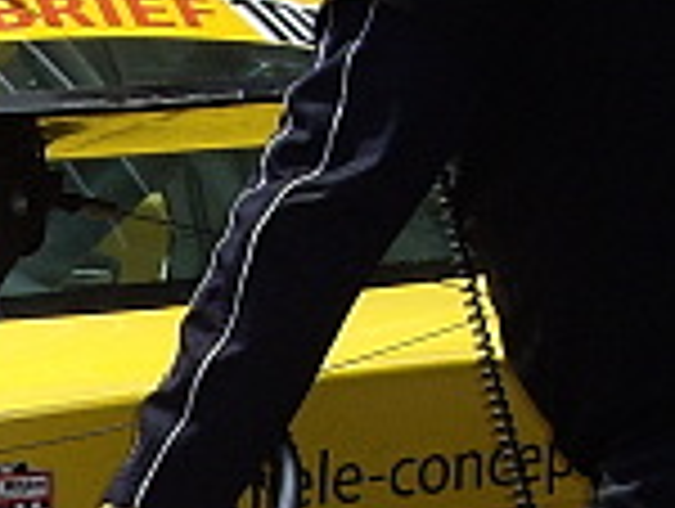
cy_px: 814
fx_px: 3945
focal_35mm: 202
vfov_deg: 7.2
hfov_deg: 9.5
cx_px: -346
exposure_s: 1/500
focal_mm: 7.9
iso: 100
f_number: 5.6
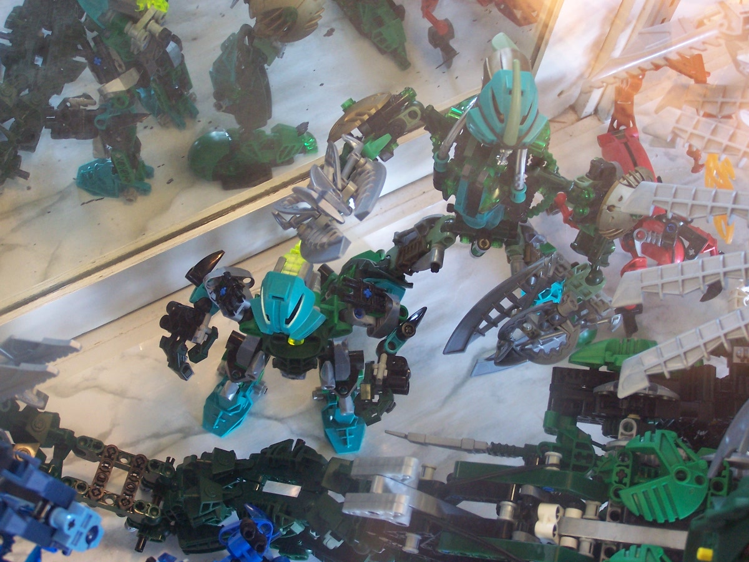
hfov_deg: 30.3
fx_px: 1385
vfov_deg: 22.9
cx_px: 374
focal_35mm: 64
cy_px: 281
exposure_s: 1/8
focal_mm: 10.7
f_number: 3.2
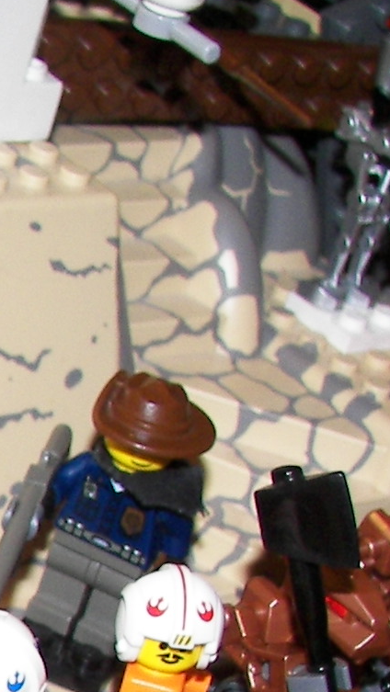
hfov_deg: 8.5
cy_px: 762
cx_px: -429
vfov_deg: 15.5
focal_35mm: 135
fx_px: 2480
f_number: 2.8
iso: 100
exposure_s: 1/30
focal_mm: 6
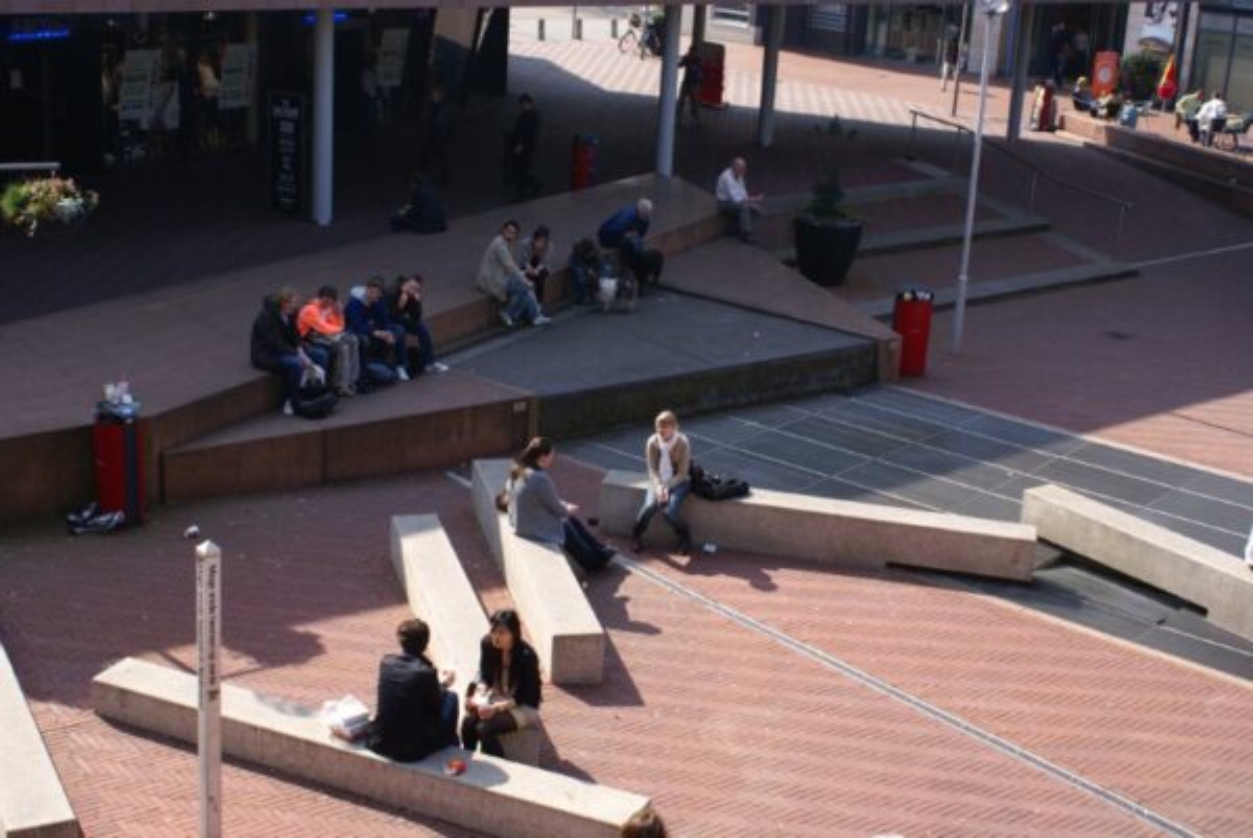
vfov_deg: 29.9
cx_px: 626
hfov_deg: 43.6
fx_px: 1567
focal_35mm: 45
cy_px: 419
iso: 100
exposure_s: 1/100
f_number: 7.1
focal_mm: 30
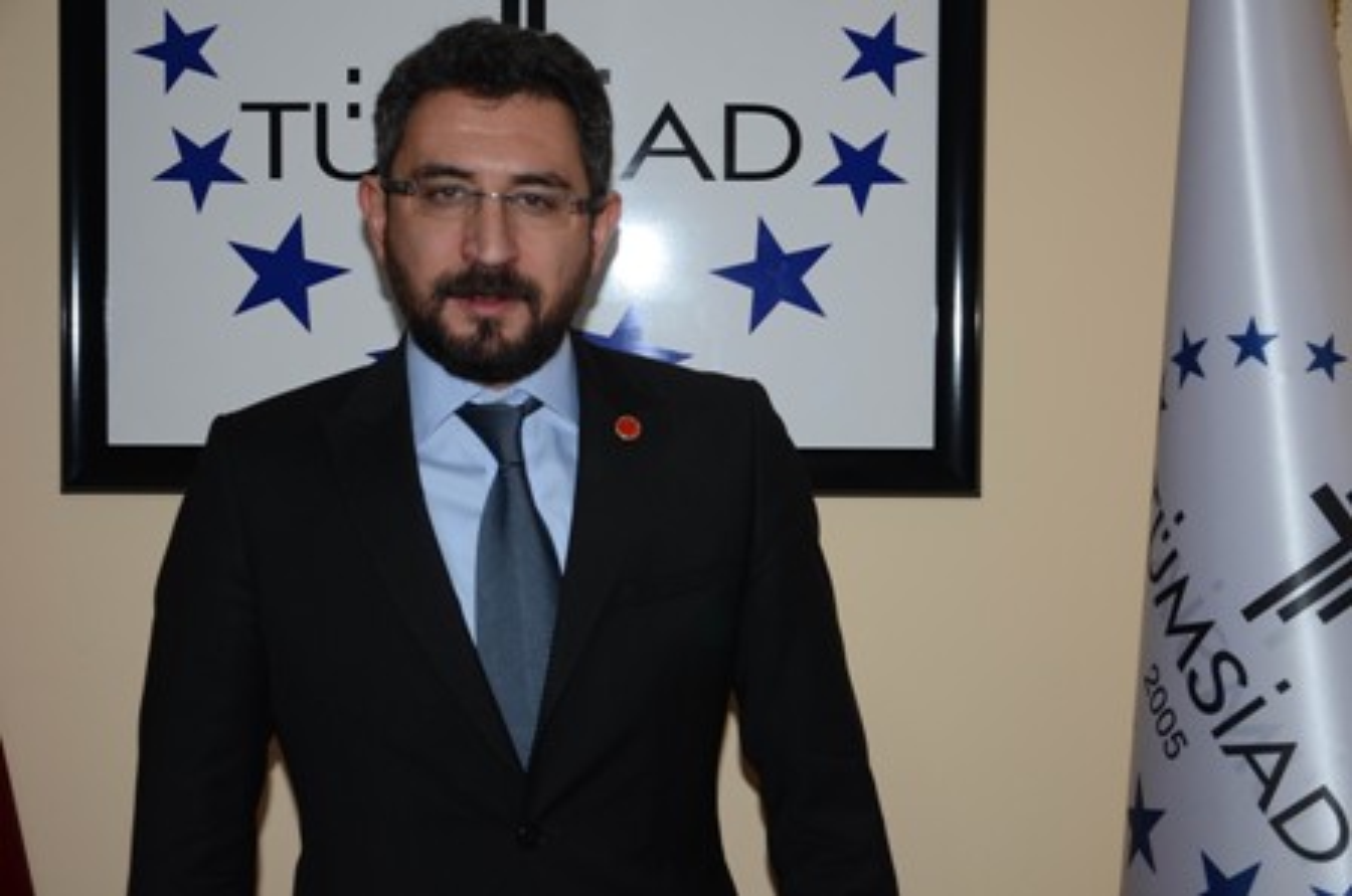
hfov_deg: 37.9
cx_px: 676
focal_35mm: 52
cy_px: 448
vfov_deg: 25.7
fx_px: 1968
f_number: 4.5
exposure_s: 1/60
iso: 400
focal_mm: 35
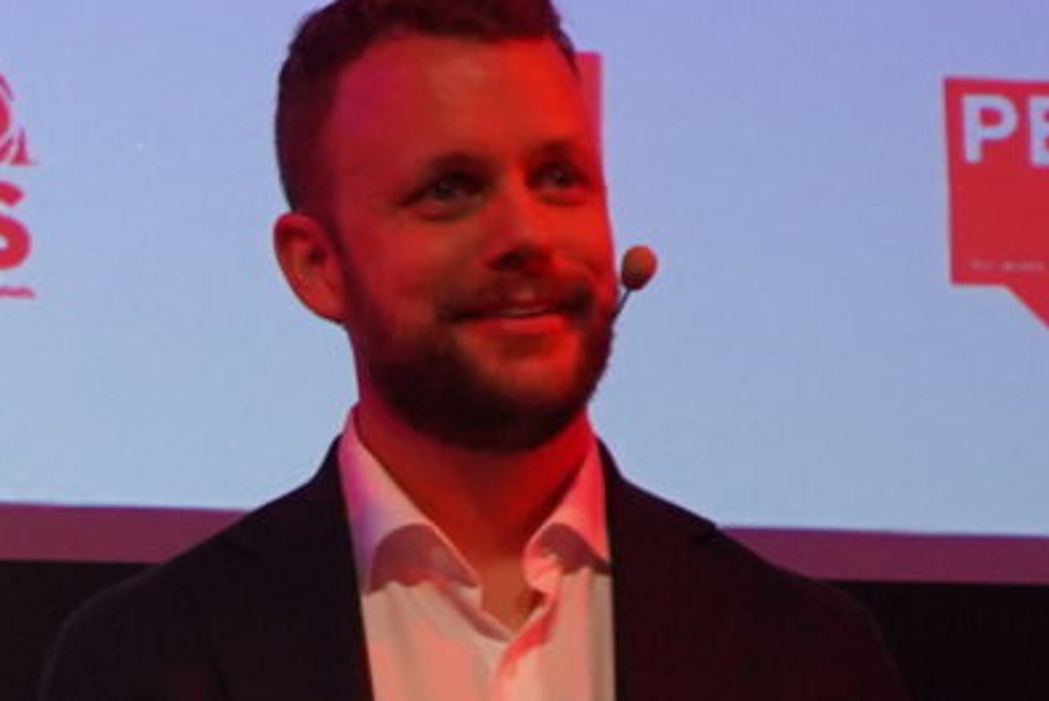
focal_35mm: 246
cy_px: 519
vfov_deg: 5.6
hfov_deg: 8.2
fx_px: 7173
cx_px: -521
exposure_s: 1/160
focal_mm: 38
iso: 4000
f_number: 4
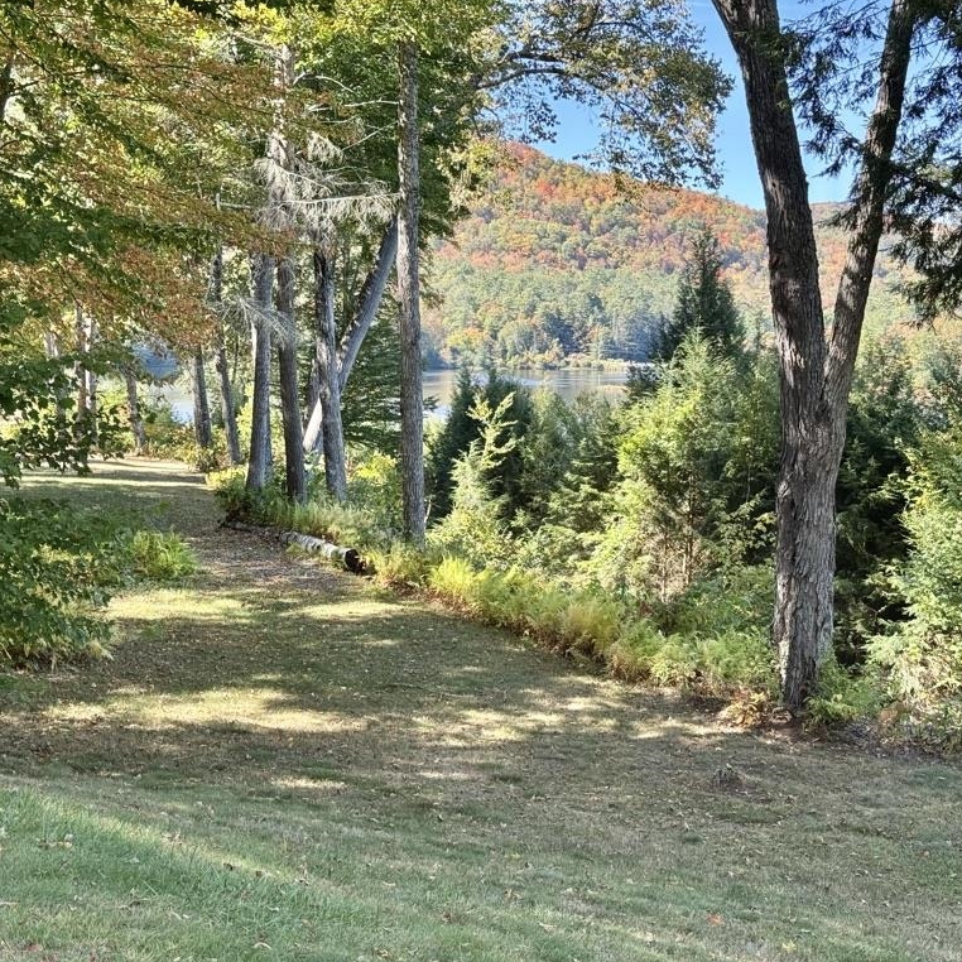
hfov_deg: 30.0
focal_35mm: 57
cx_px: 544
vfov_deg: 30.0
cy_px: 481
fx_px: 1792
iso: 64
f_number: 1.78
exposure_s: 1/461
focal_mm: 6.76
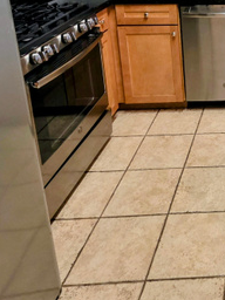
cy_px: -14
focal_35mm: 39
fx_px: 338
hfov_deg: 29.9
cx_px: 287
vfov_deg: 40.5
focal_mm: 2.2
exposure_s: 1/120
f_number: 1.9
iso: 160
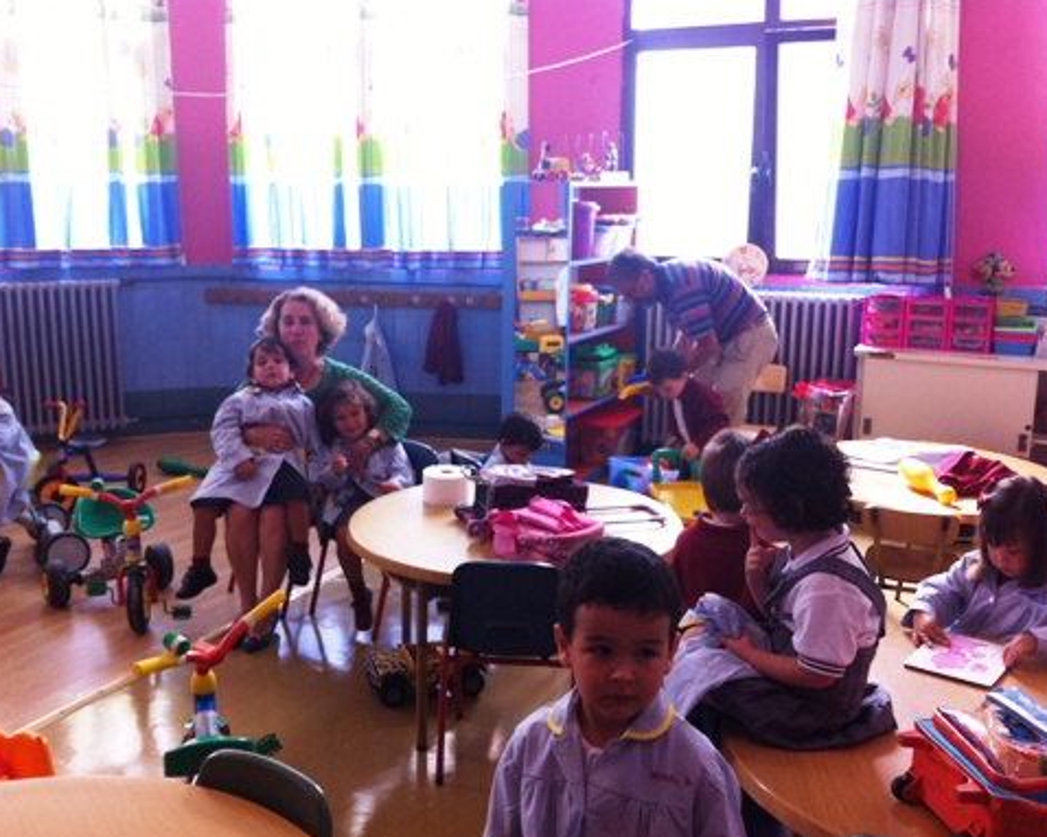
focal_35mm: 37
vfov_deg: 40.1
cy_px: 417
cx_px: 519
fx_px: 1146
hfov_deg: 49.1
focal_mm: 3.85
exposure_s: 1/40
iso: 80
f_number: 2.8
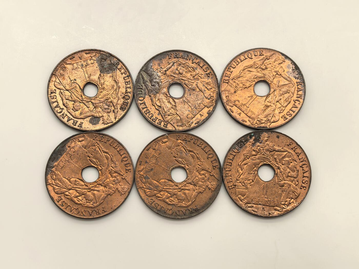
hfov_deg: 35.5
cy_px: 134
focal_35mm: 54
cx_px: 180
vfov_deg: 27.0
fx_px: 560
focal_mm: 6.98
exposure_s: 1/100
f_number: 2
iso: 160
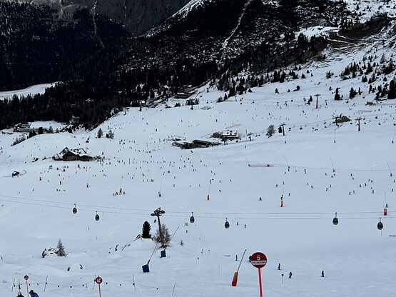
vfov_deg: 22.9
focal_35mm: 64
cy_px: 161
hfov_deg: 29.7
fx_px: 732
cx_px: 87
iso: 50
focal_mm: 5.7
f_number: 1.5
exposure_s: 1/3704
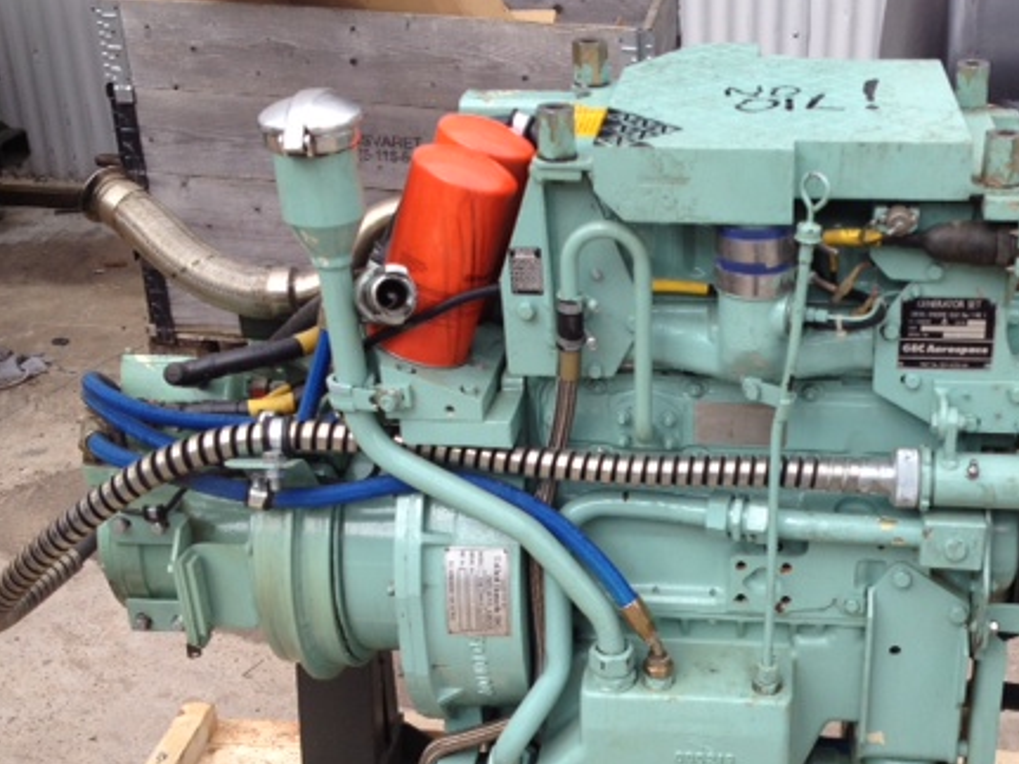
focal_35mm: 52
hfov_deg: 36.4
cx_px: 693
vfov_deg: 27.9
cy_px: 466
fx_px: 1530
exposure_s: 1/690
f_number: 2.4
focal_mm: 4.28
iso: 64
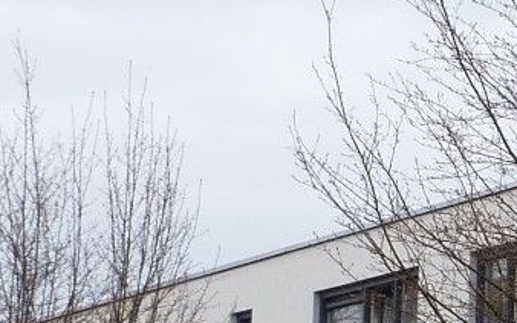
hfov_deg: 8.1
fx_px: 3620
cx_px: 682
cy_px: 458
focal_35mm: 257
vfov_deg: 5.1
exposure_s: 1/250
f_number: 3.9
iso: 80
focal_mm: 9.1
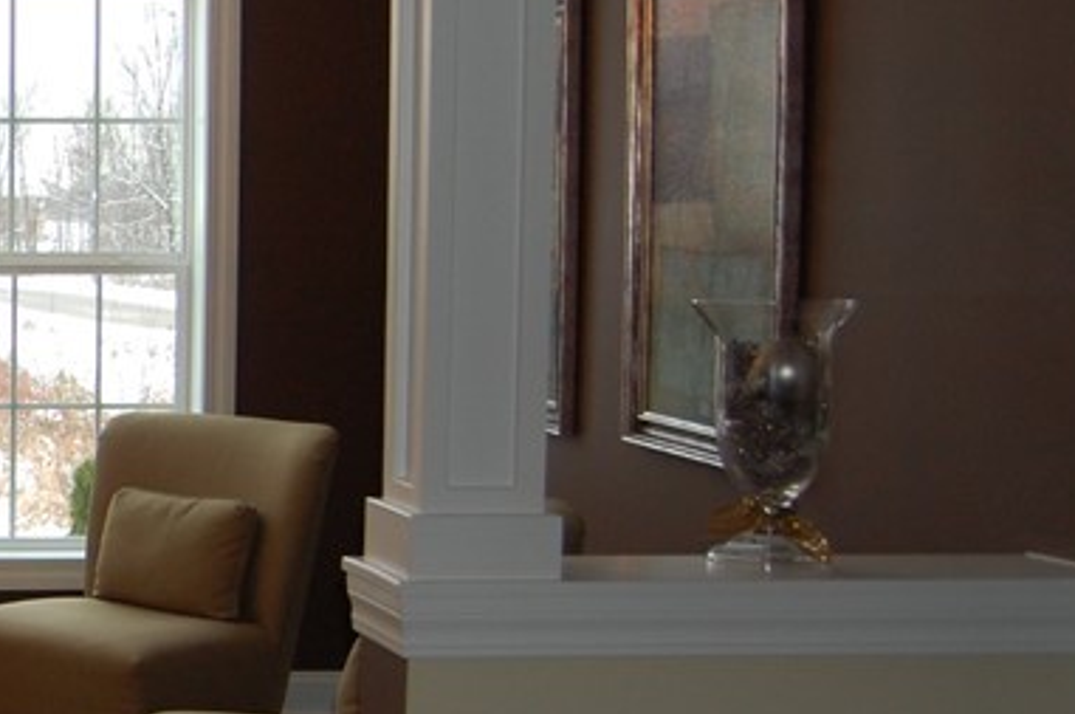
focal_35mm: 77
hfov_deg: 22.7
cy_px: 406
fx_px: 2296
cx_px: -422
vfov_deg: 17.7
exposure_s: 1/100
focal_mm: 18
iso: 400
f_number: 3.5
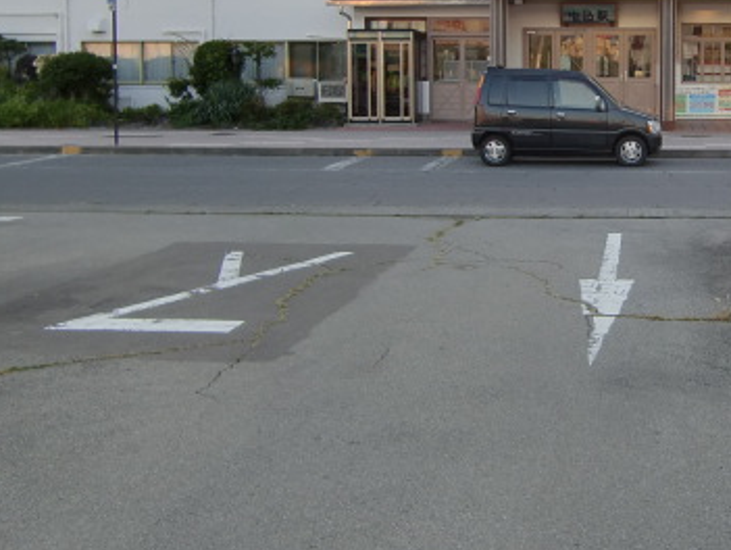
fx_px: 1078
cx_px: 623
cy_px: 154
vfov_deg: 28.3
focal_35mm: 51
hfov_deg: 35.7
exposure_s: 1/160
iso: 64
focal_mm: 4.9
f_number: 2.6
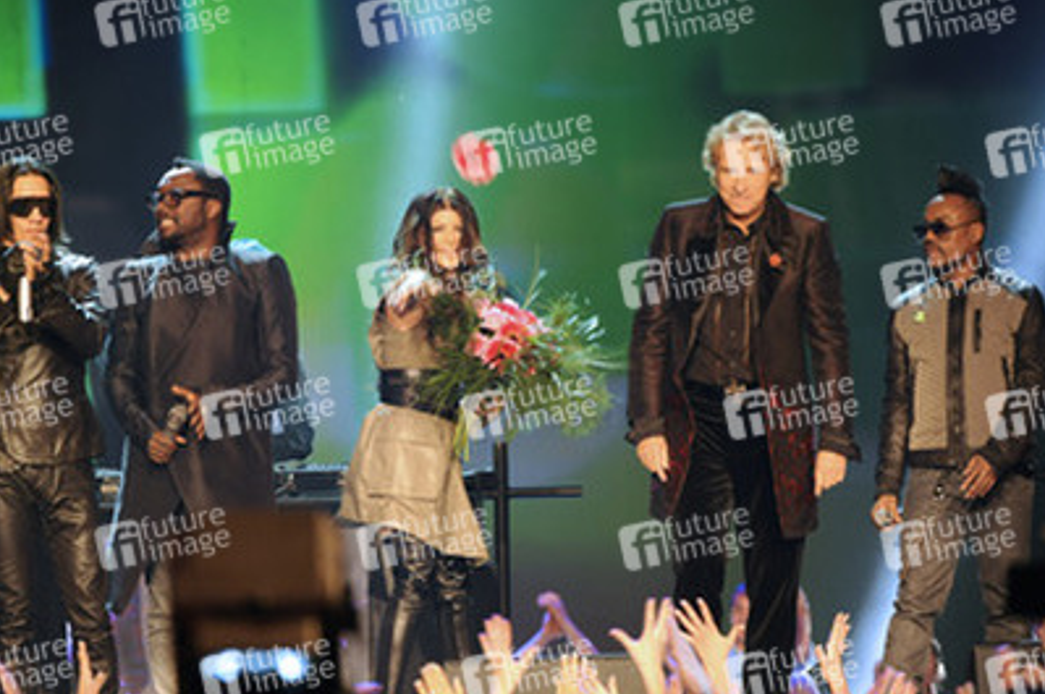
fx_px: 6552
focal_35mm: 226
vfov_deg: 6.1
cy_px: 343
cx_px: 460
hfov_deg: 9.1
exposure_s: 1/80
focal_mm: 200
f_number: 5
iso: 2000
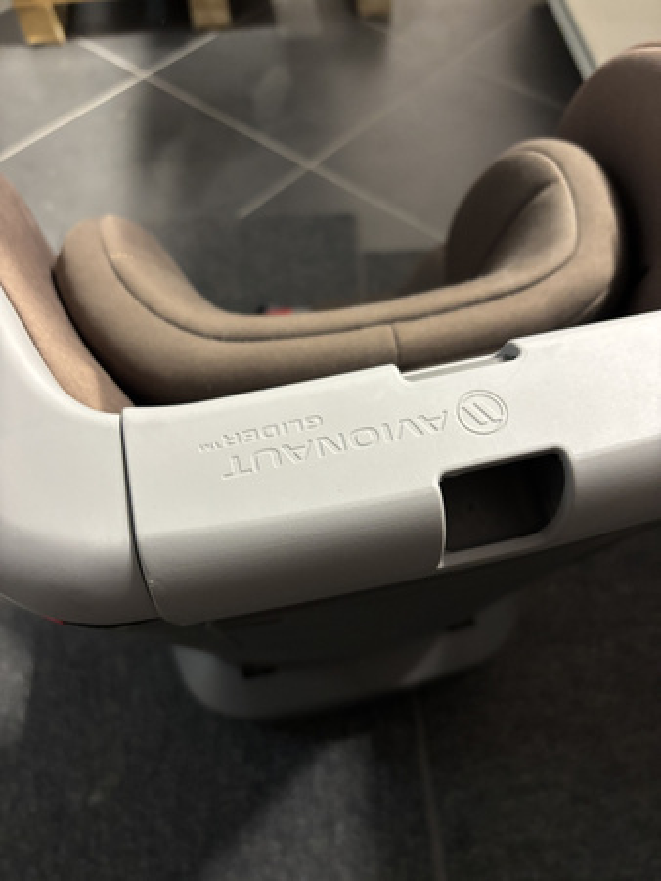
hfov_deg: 53.1
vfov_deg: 67.3
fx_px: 661
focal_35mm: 26
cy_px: 440
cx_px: 330
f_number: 1.6
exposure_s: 1/33
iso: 400
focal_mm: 5.96
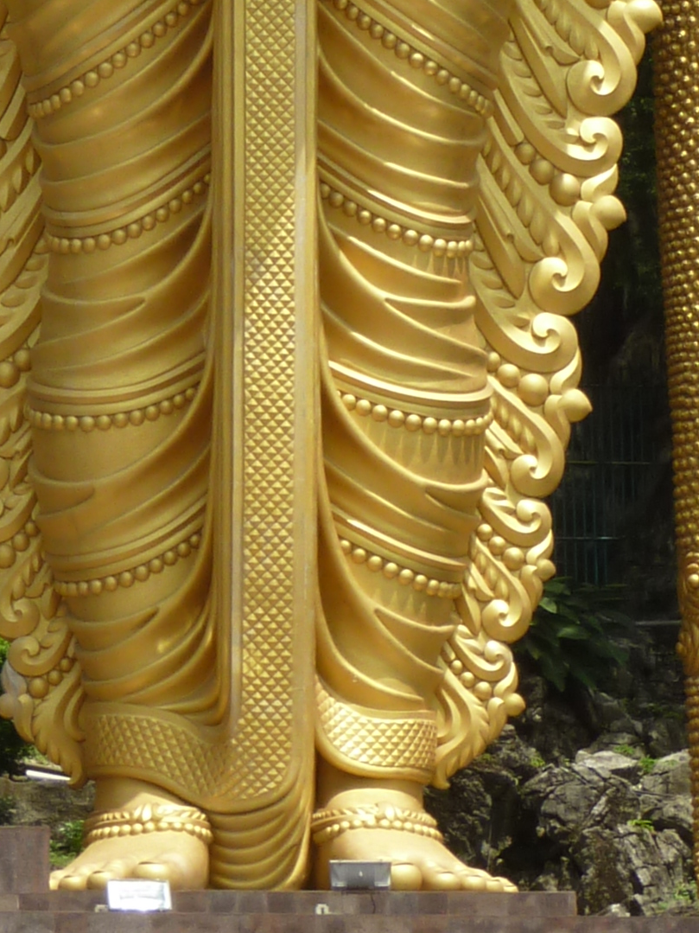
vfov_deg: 10.4
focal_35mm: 186
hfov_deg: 8.0
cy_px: -318
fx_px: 5009
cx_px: 132
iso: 80
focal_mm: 9.1
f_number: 5
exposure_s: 1/500
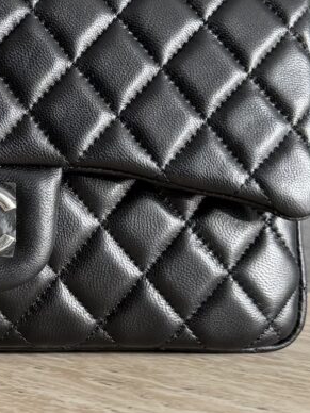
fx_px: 836
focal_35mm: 70
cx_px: -58
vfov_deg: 27.8
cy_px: 220
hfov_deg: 19.8
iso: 200
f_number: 1.78
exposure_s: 1/110
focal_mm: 6.76
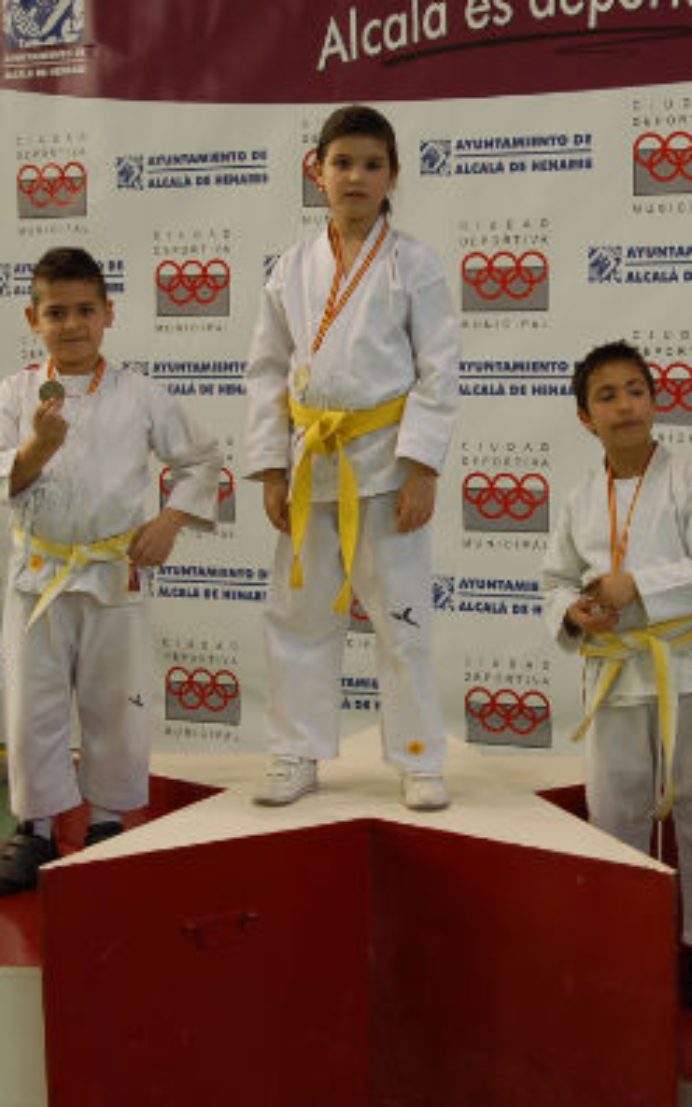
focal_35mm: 65
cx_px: 454
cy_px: 552
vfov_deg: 31.5
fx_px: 1961
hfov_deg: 20.0
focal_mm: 28
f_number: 4
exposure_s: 1/50
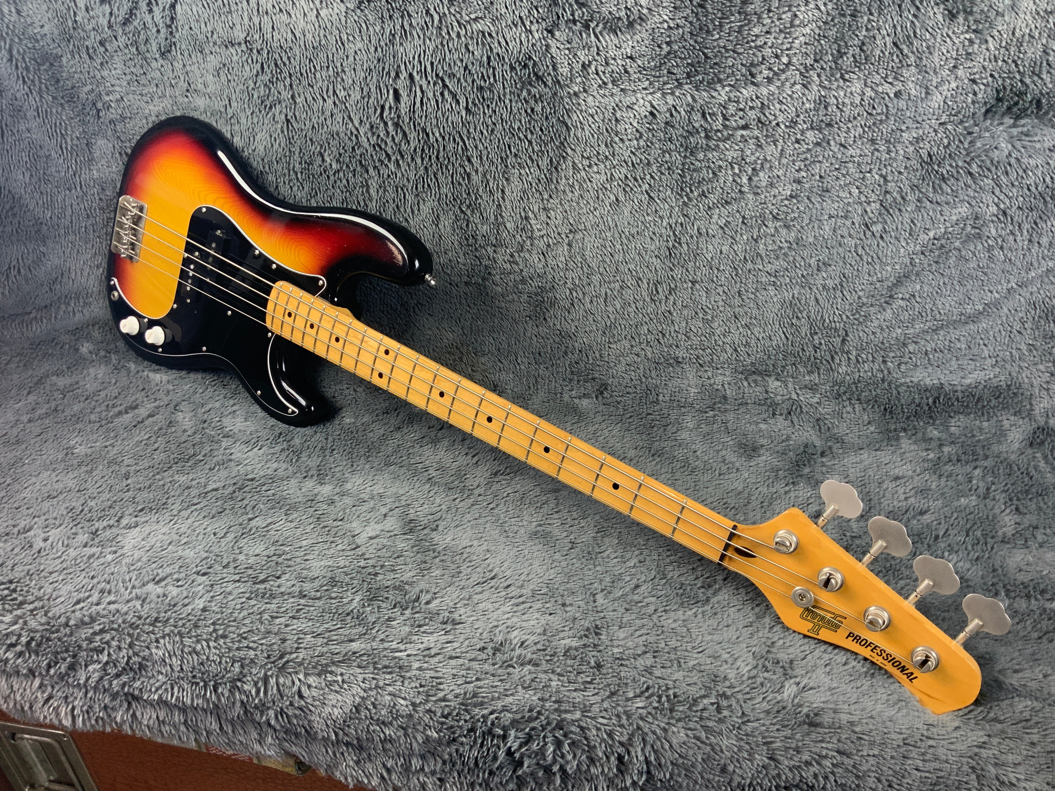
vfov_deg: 48.2
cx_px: 528
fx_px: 884
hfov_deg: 61.7
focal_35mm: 29
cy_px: 396
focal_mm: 3
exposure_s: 1/50
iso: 100
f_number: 1.8
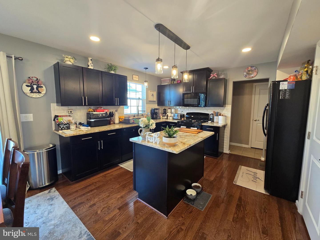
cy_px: 120
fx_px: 120
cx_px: 160
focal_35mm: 13
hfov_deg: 106.2
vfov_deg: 89.9
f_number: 2.2
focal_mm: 2.2
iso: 250
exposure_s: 1/60
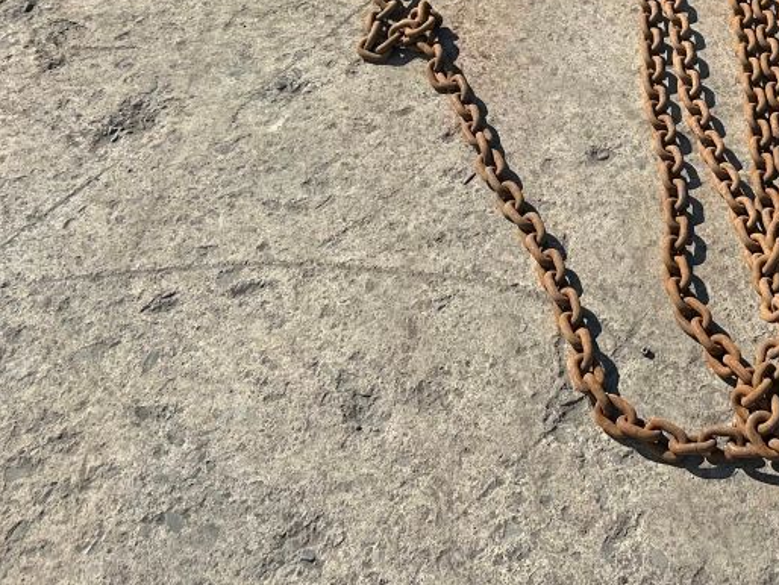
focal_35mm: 56
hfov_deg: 33.0
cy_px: -65
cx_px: 664
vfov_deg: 24.3
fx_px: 1261
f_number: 1.78
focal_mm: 6.86
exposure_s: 1/5000
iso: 80
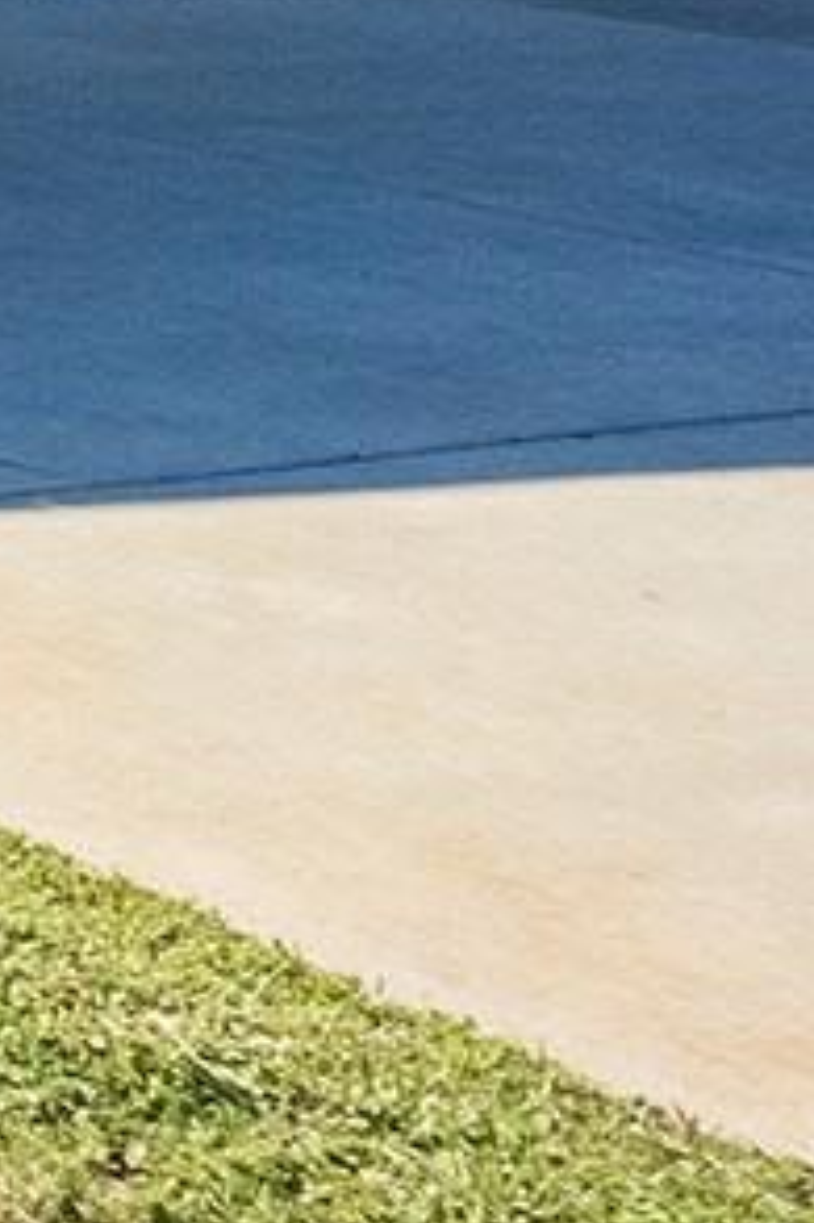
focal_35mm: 82
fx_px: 2784
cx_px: -2246
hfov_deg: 8.8
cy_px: -340
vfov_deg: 22.3
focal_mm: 10
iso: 1600
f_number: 14
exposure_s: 1/8000
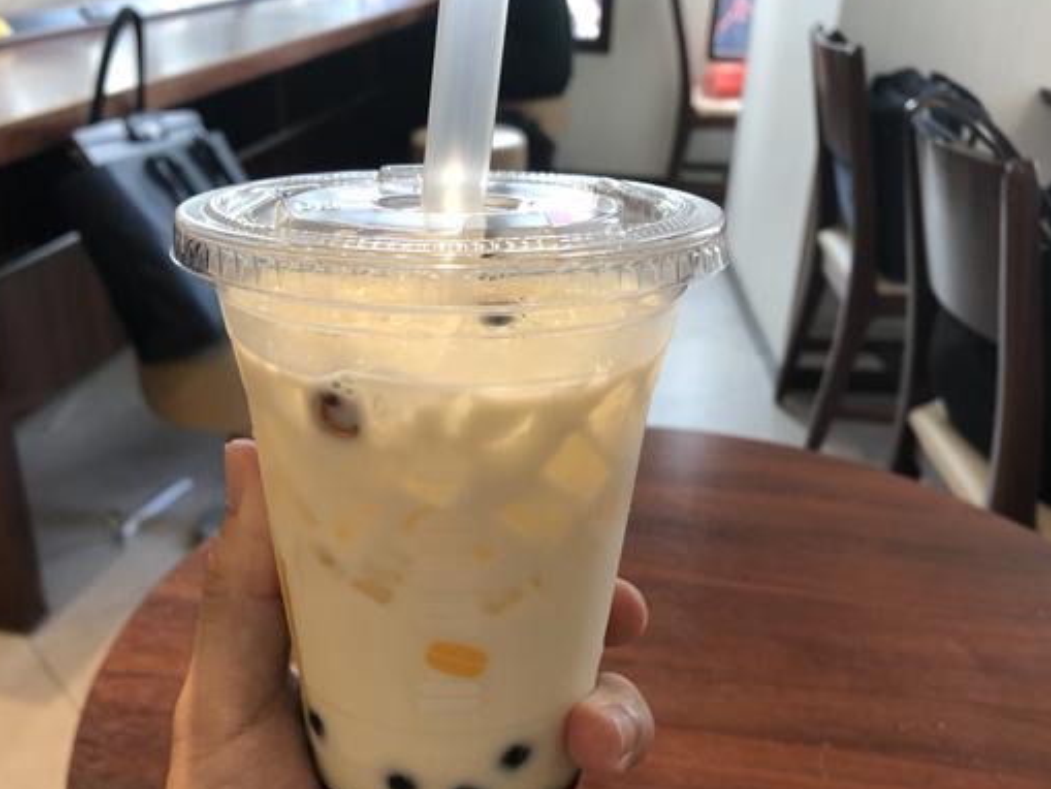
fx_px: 1002
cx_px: 465
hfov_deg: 55.2
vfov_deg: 42.9
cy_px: 440
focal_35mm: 33
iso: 32
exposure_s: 1/33
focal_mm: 3.99
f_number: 1.8
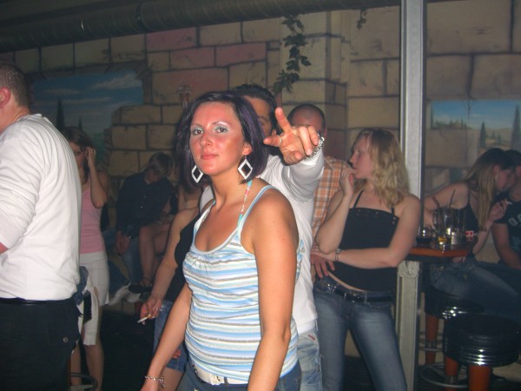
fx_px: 572
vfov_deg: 37.7
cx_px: 260
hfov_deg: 49.0
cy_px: 196
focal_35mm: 38
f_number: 2.8
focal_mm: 7.9
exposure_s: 1/60
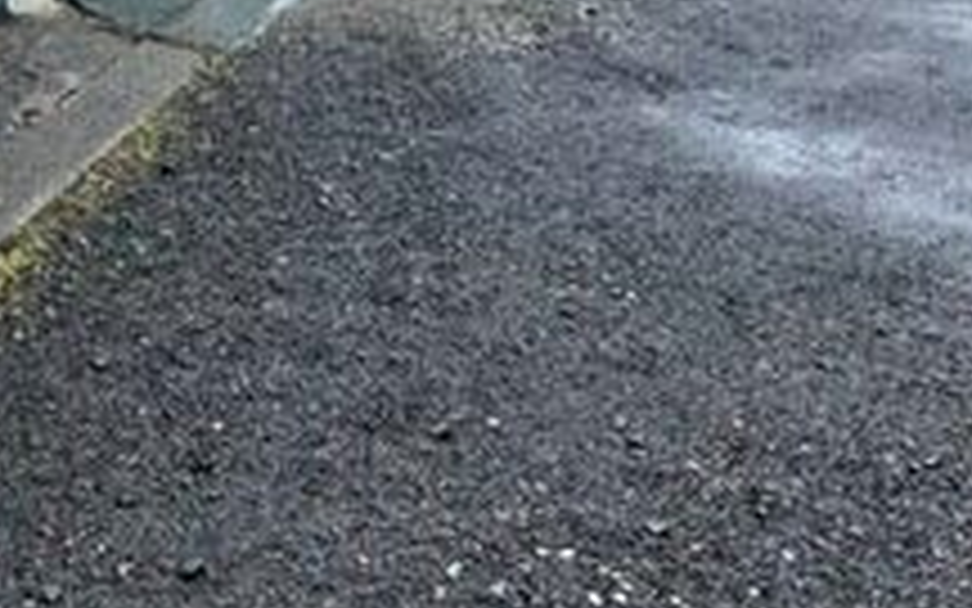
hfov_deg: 29.8
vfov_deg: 18.7
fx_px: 1775
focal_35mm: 67
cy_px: -61
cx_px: 180
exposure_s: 1/1304
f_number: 1.6
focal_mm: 4.2
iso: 32
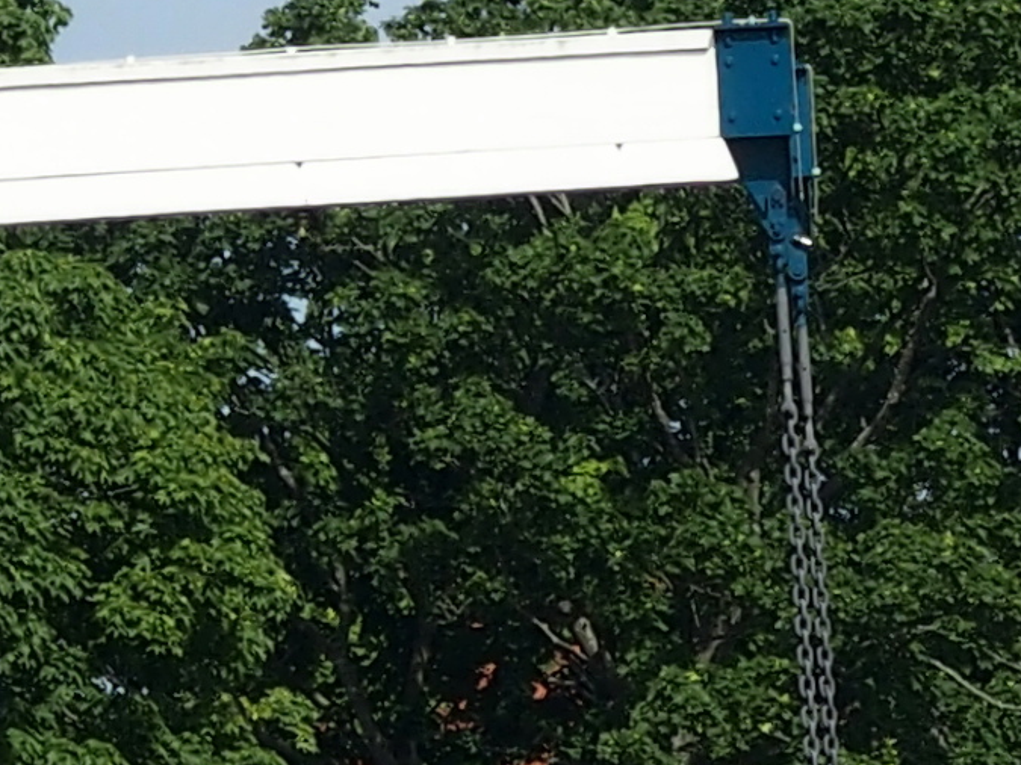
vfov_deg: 1.1
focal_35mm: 1293
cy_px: 1054
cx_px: 1041
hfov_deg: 1.5
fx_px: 38130
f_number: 5
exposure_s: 1/500
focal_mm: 46.7
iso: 100
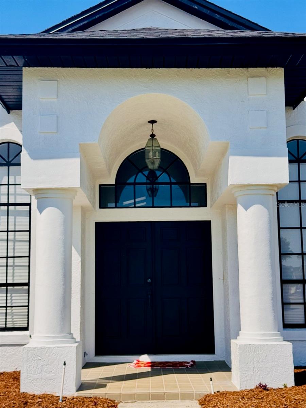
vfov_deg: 39.7
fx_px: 566
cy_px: 204
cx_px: 153
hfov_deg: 30.3
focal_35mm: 48
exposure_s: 1/5376
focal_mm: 6.76
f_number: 1.78
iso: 64
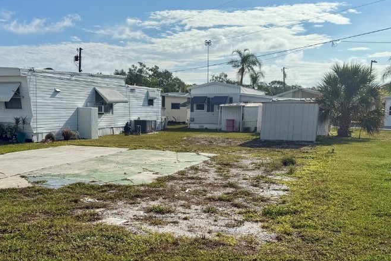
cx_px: 142
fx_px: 424
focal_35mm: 39
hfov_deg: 49.0
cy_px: 164
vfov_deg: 34.0
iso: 80
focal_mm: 6.76
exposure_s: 1/10309
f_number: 1.78
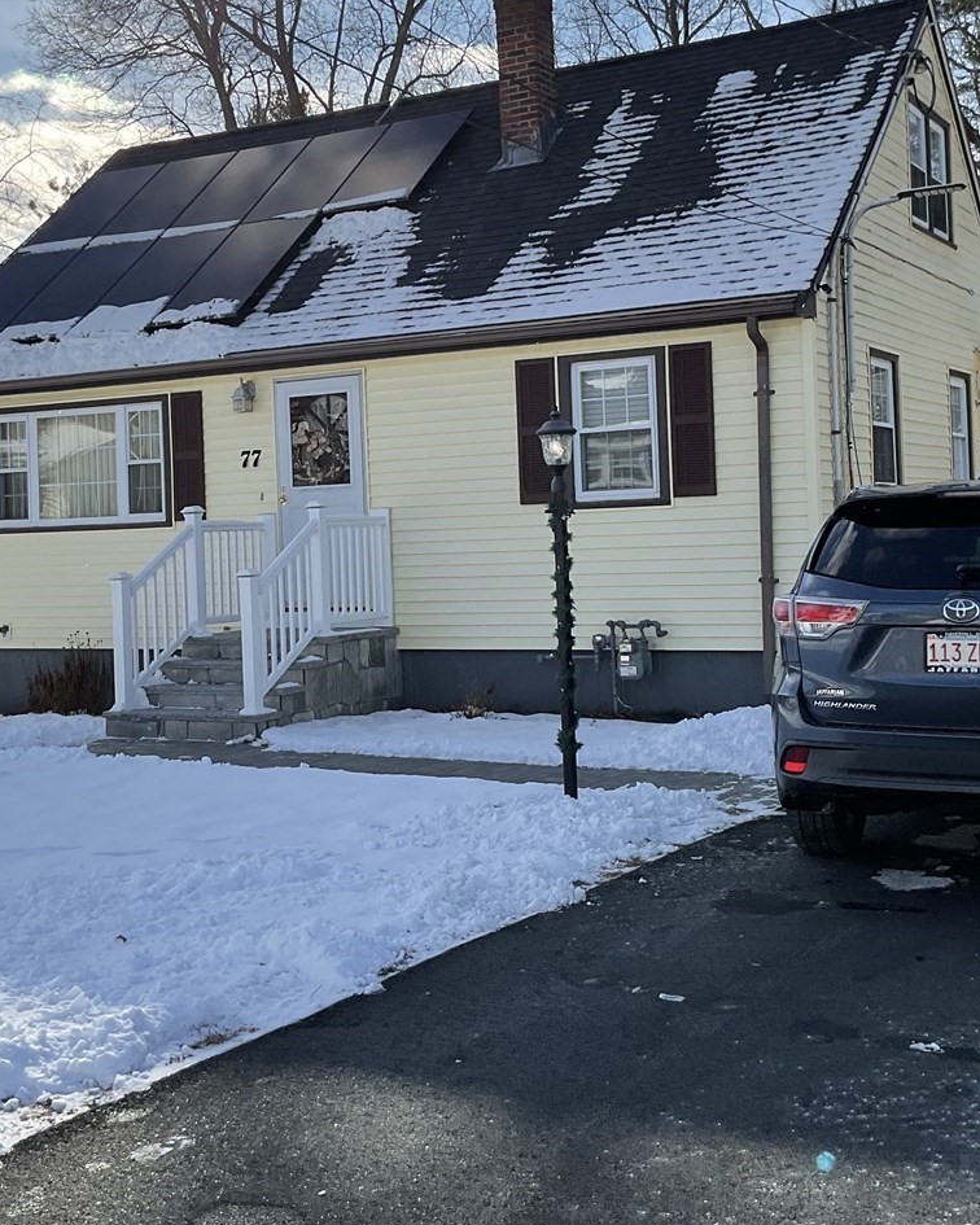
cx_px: 486
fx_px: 1668
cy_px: 516
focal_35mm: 46
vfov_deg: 40.2
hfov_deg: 32.7
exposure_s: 1/2141
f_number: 1.8
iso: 16
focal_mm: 3
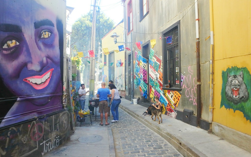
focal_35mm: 23
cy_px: 84
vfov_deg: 53.0
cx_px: 129
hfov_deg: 77.1
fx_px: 157
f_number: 3.5
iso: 125
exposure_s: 1/160
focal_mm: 3.7
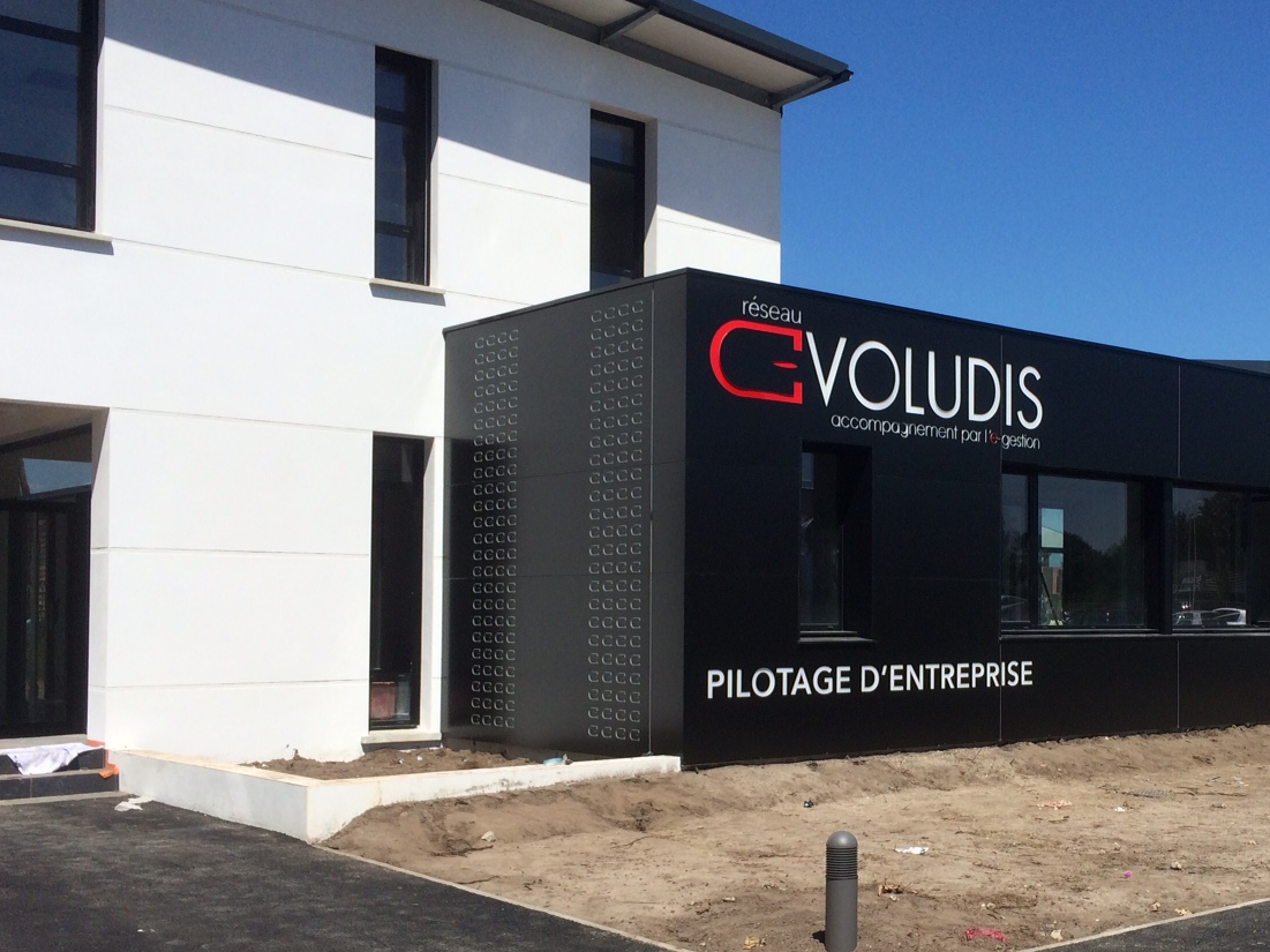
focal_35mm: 43
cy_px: 578
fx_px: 1577
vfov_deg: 33.5
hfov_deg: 42.9
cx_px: 901
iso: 32
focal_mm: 4.15
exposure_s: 1/3425
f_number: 2.2
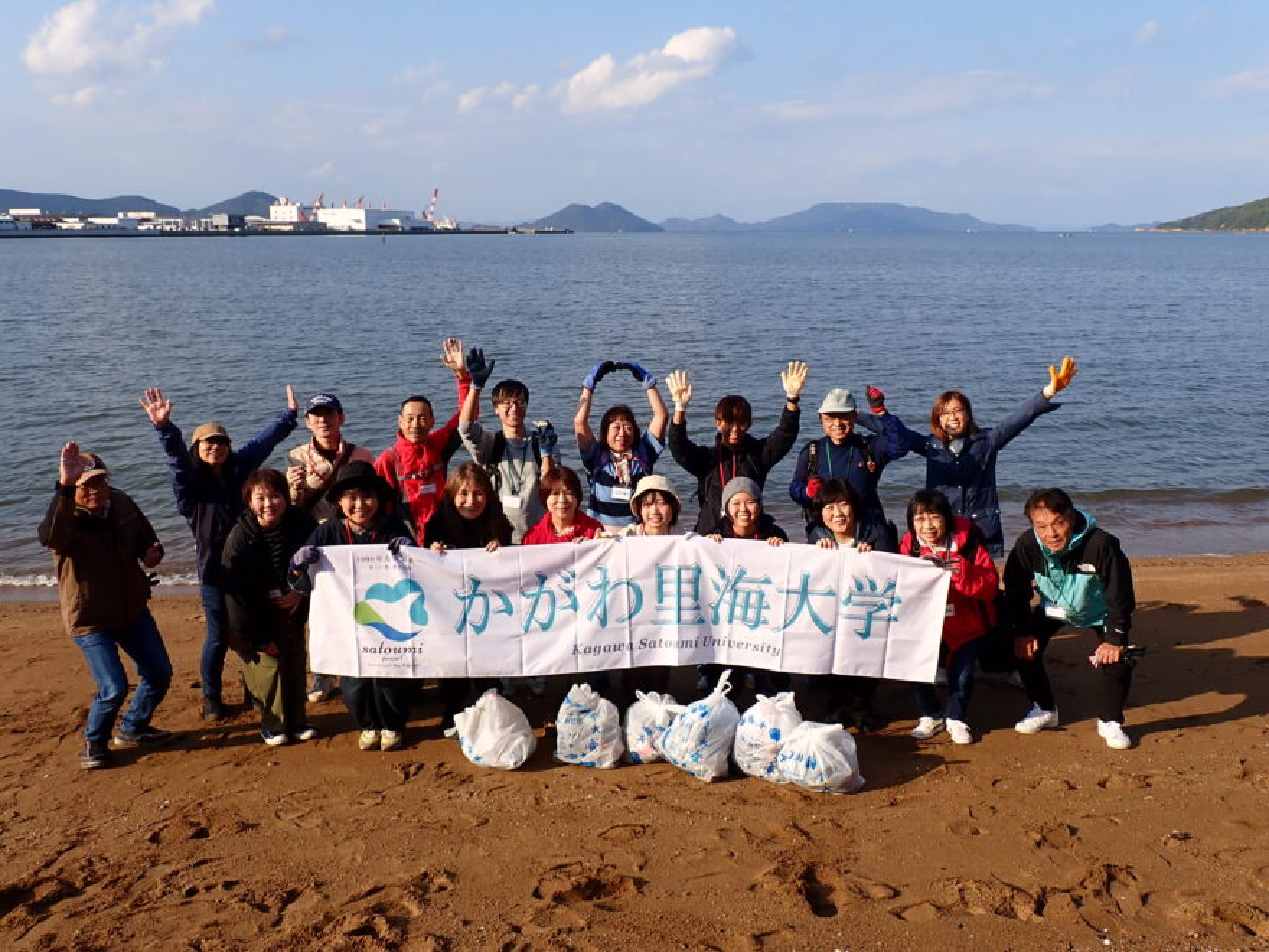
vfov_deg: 46.8
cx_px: 634
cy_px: 476
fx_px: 1100
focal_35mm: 30
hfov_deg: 60.0
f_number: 9
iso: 100
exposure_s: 1/160
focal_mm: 5.4
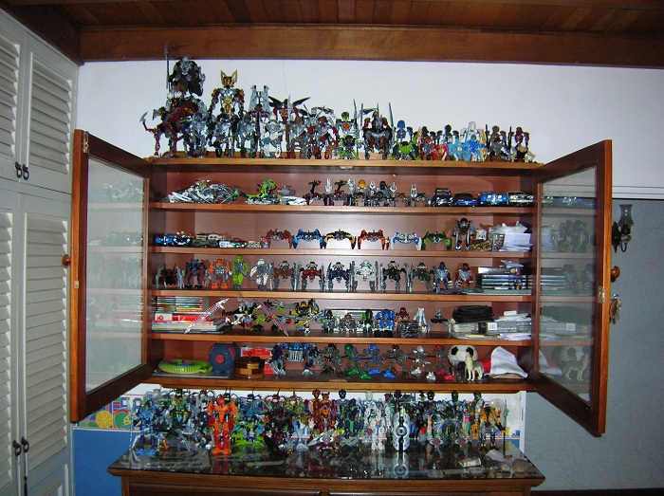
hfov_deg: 54.0
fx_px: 651
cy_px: 248
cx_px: 332
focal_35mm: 34
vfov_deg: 41.7
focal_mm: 5.7
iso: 105
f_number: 2.9
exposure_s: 1/60.1
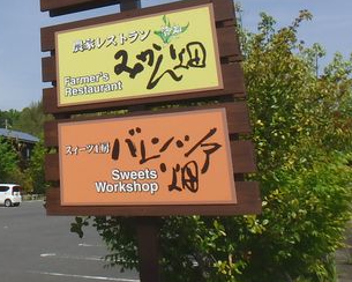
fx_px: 490
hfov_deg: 36.5
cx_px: 20
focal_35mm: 47
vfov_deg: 31.3
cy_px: 60
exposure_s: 1/500
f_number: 6
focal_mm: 3.7
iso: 125
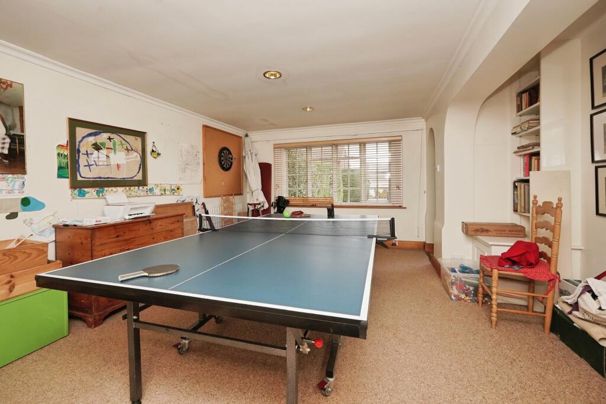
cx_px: 303
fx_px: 253
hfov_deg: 100.4
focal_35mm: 15
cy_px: 202
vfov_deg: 77.3
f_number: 9
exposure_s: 1/200
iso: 500
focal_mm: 10.5
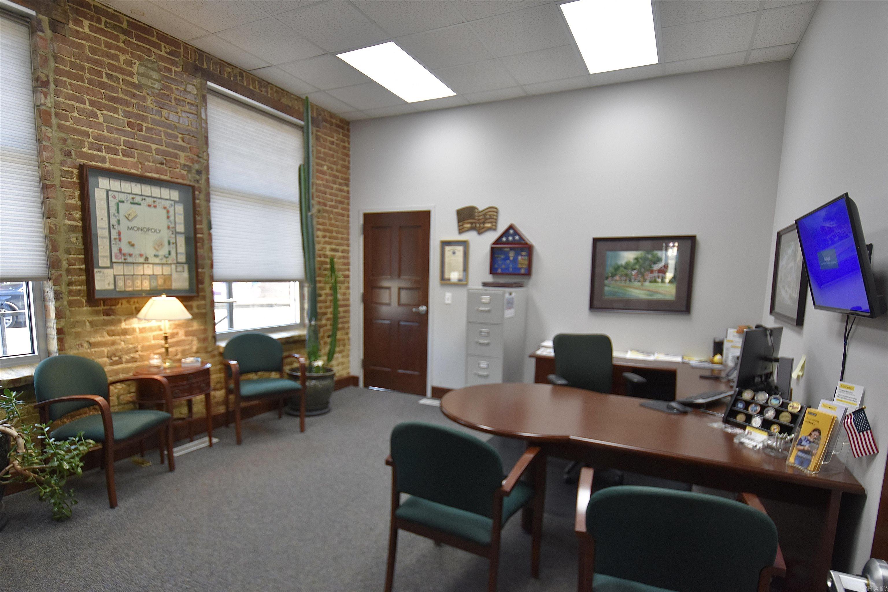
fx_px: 481
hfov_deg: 85.4
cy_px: 296
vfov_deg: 63.2
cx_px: 444
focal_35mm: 20
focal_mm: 13
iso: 500
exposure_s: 1/60
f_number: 4
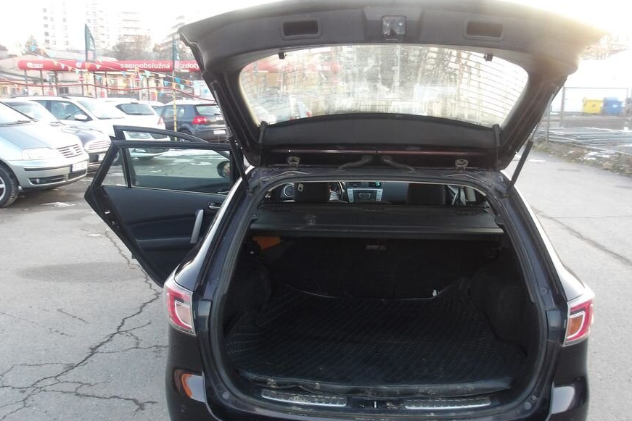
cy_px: 214
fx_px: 579
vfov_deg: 40.0
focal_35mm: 33
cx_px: 329
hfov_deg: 57.2
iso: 155
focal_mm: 4.9
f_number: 3
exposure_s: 1/30
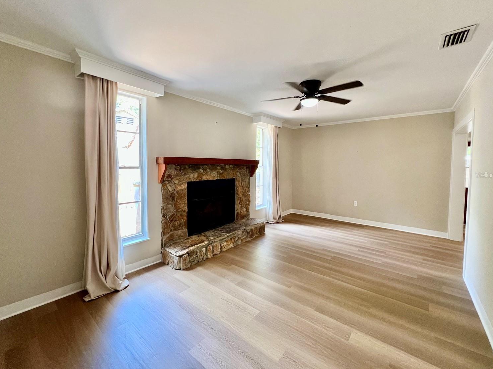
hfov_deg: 102.1
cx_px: 242
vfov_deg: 85.6
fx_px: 199
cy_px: 175
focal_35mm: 14
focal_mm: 1.57
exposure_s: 1/60
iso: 200
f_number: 1.8
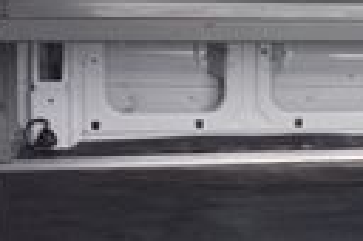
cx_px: 533
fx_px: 1208
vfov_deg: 11.4
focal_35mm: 120
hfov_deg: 15.8
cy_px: 88
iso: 100
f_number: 5.6
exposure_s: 1/80
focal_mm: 16
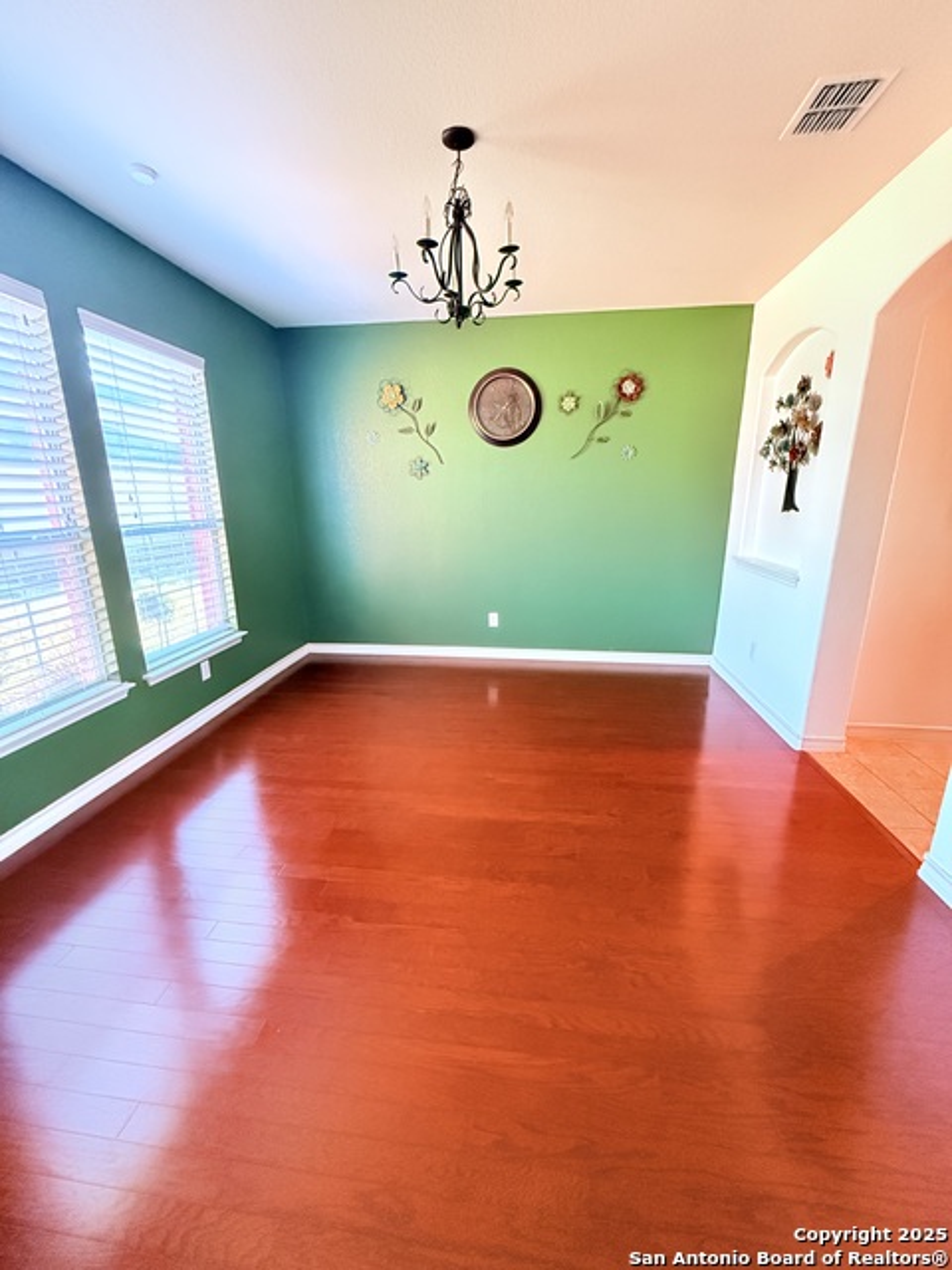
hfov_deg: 85.7
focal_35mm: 14
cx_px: 476
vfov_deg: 102.1
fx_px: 513
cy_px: 635
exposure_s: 1/60
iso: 1250
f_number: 2.2
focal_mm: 2.22
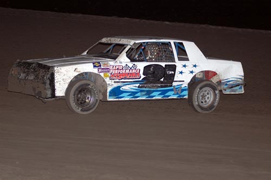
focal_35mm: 142
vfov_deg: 9.6
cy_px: 90
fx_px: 1071
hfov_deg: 14.4
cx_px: 136
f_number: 2.8
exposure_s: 1/500
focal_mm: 95
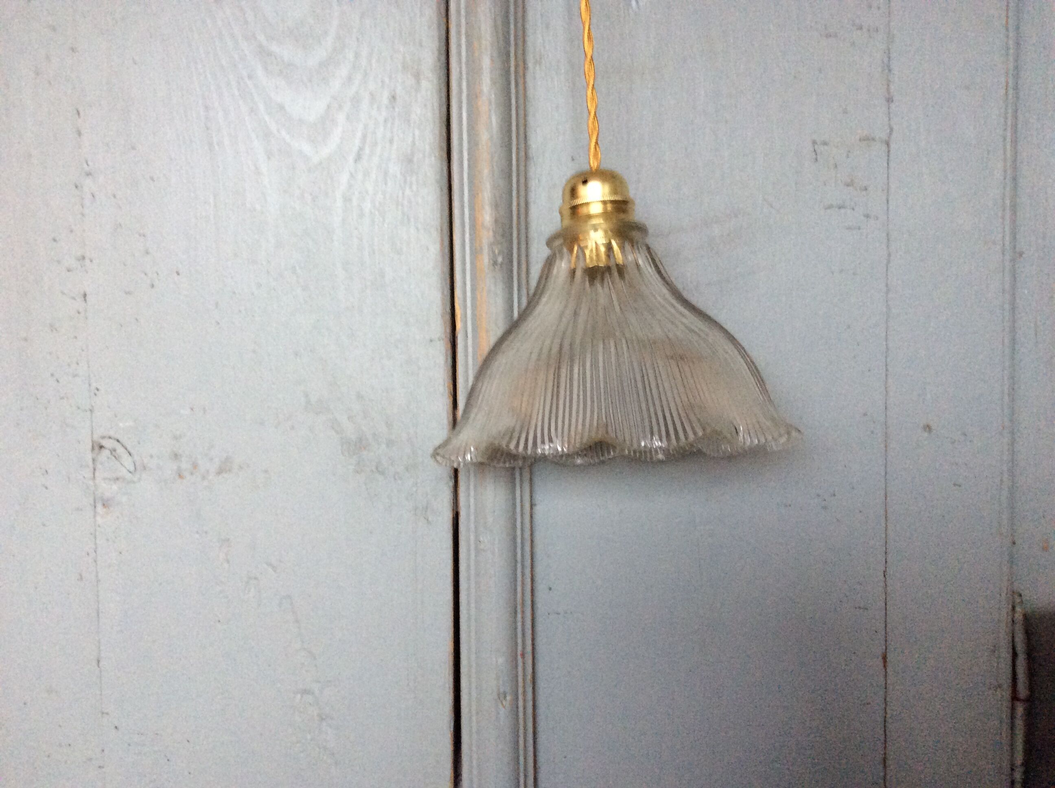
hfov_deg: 56.9
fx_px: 974
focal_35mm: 32
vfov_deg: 44.1
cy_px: 394
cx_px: 528
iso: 200
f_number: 2.4
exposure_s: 1/25
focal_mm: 3.3
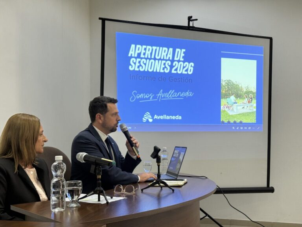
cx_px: 151
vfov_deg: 30.3
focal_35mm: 48
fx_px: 419
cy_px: 114
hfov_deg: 39.7
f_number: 1.78
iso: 64
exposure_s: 1/50
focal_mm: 6.76
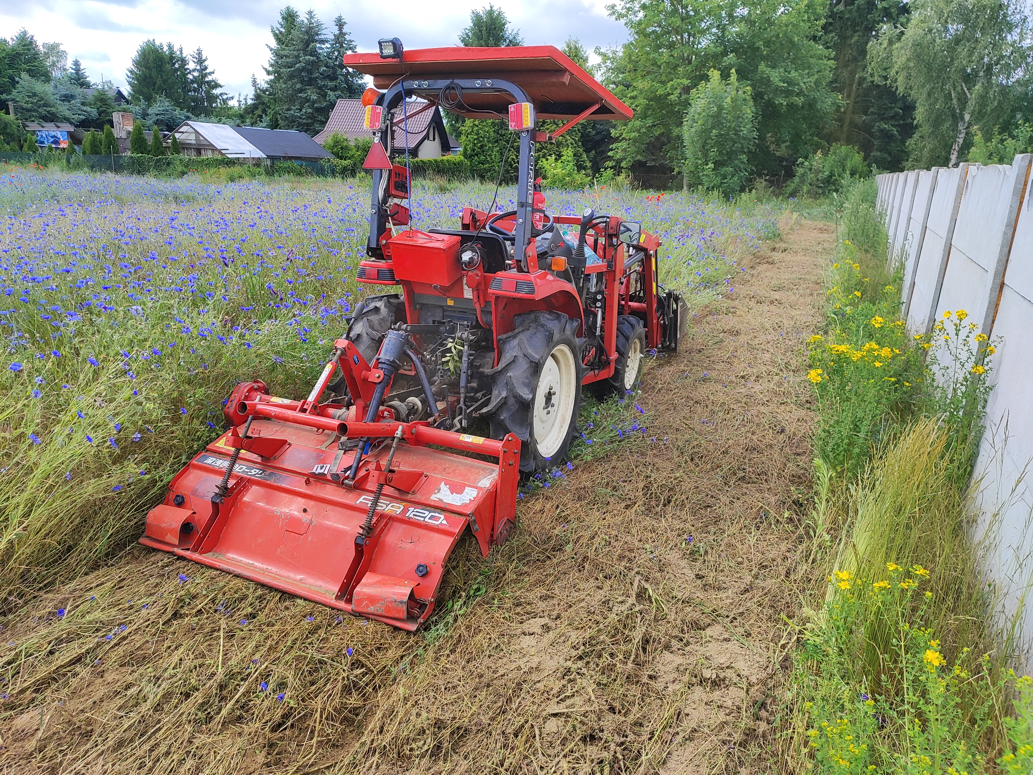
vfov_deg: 56.8
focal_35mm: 24
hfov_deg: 71.6
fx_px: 716
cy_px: 388
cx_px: 516
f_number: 1.89
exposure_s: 1/436
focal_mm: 5.89
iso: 50
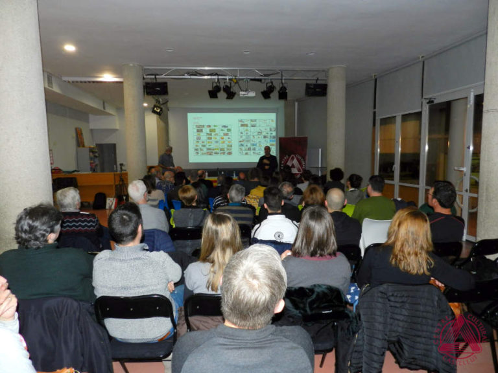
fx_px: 331
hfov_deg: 73.9
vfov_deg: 58.9
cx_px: 249
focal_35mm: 23
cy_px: 186
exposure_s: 1/30
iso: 200
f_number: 3.4
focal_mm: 4
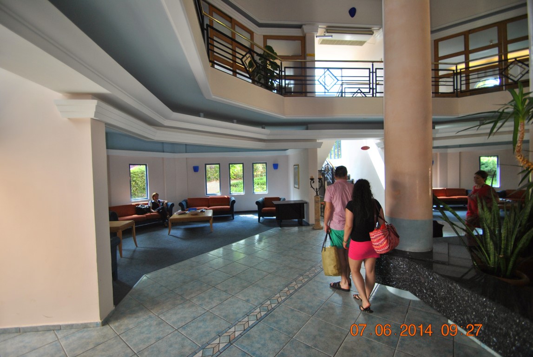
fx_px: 222
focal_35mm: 15
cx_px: 266
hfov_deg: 100.3
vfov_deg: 77.5
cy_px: 178
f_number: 3.5
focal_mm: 10
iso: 200
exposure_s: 1/100
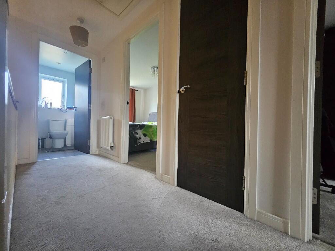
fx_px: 126
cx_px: 168
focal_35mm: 13
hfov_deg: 106.2
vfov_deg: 89.9
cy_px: 126
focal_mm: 1.74
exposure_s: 1/33.3
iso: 640
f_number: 2.2
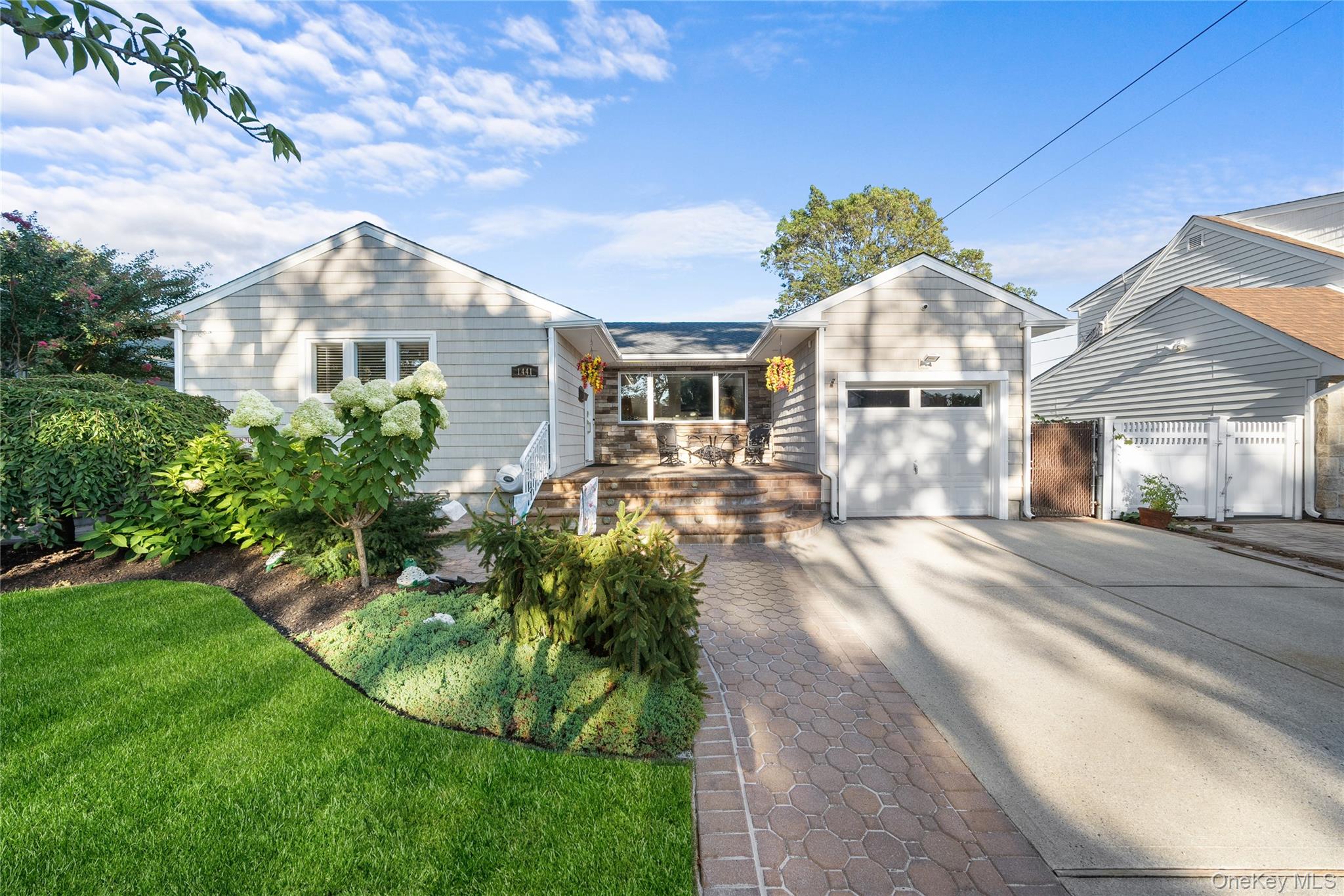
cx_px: 672
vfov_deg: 90.0
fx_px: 448
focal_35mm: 12
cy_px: 448
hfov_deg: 112.6
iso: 320
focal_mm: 12
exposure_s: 1/25
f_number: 9
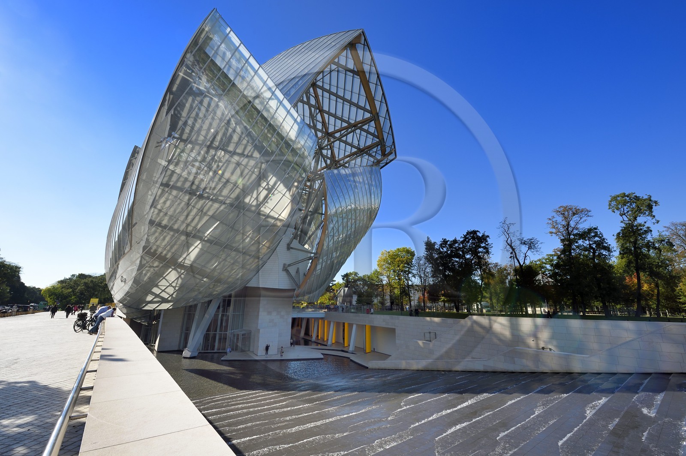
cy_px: 228
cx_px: 343
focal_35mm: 14
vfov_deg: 81.1
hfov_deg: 104.3
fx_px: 267
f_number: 13
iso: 200
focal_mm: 14
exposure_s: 1/250
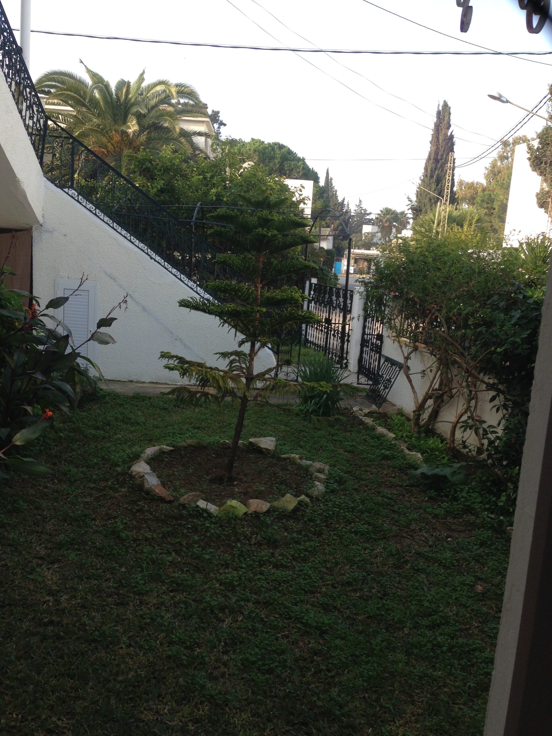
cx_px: 276
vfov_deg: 55.4
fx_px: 702
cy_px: 368
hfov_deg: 42.9
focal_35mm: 33
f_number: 2.4
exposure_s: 1/354
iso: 50
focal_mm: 4.12
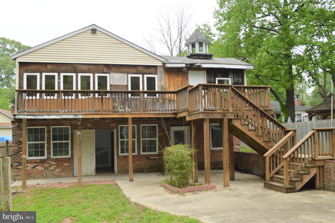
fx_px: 307
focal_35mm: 33
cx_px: 168
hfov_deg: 57.3
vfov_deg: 39.9
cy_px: 112
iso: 100
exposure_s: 1/160
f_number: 8
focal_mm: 22
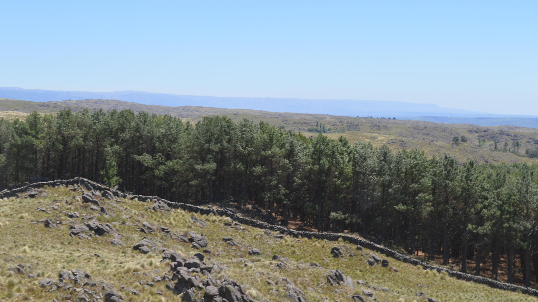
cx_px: 269
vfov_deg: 14.0
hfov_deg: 24.6
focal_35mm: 87
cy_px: 124
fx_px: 1234
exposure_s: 1/200
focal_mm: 55
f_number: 8
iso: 100
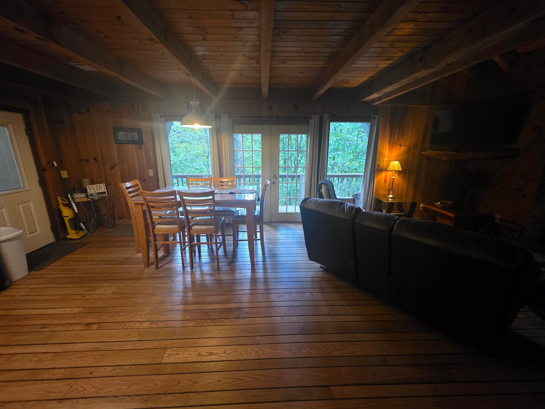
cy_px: 204
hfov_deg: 106.2
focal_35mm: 13
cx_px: 272
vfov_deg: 89.9
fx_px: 205
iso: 800
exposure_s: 1/60
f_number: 1.9
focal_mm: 2.2
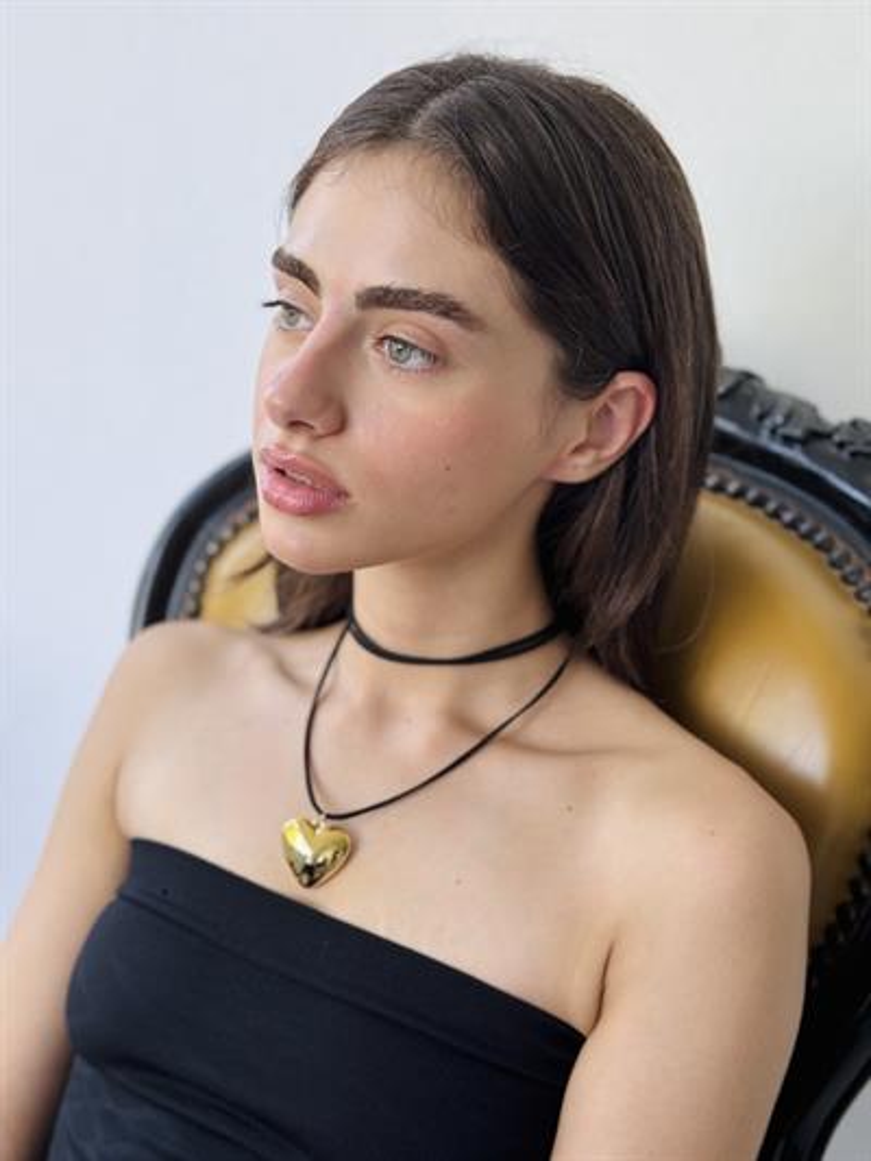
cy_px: 580
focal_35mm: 48
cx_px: 436
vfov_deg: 39.6
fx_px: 1610
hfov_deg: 30.3
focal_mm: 6.76
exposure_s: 1/113
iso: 100
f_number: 1.78
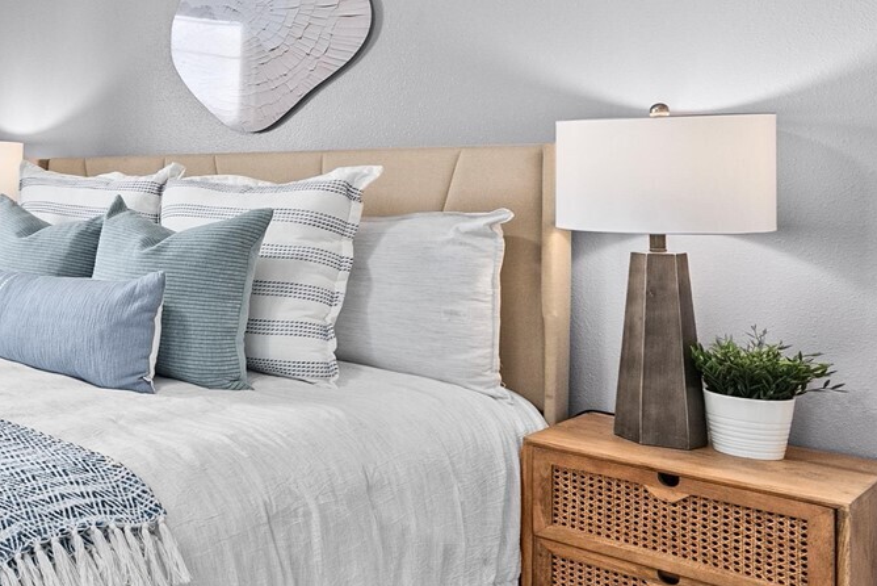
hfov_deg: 38.8
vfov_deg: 39.7
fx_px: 804
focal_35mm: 33
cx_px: -212
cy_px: 217
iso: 1000
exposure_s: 1/13
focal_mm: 13
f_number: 7.1
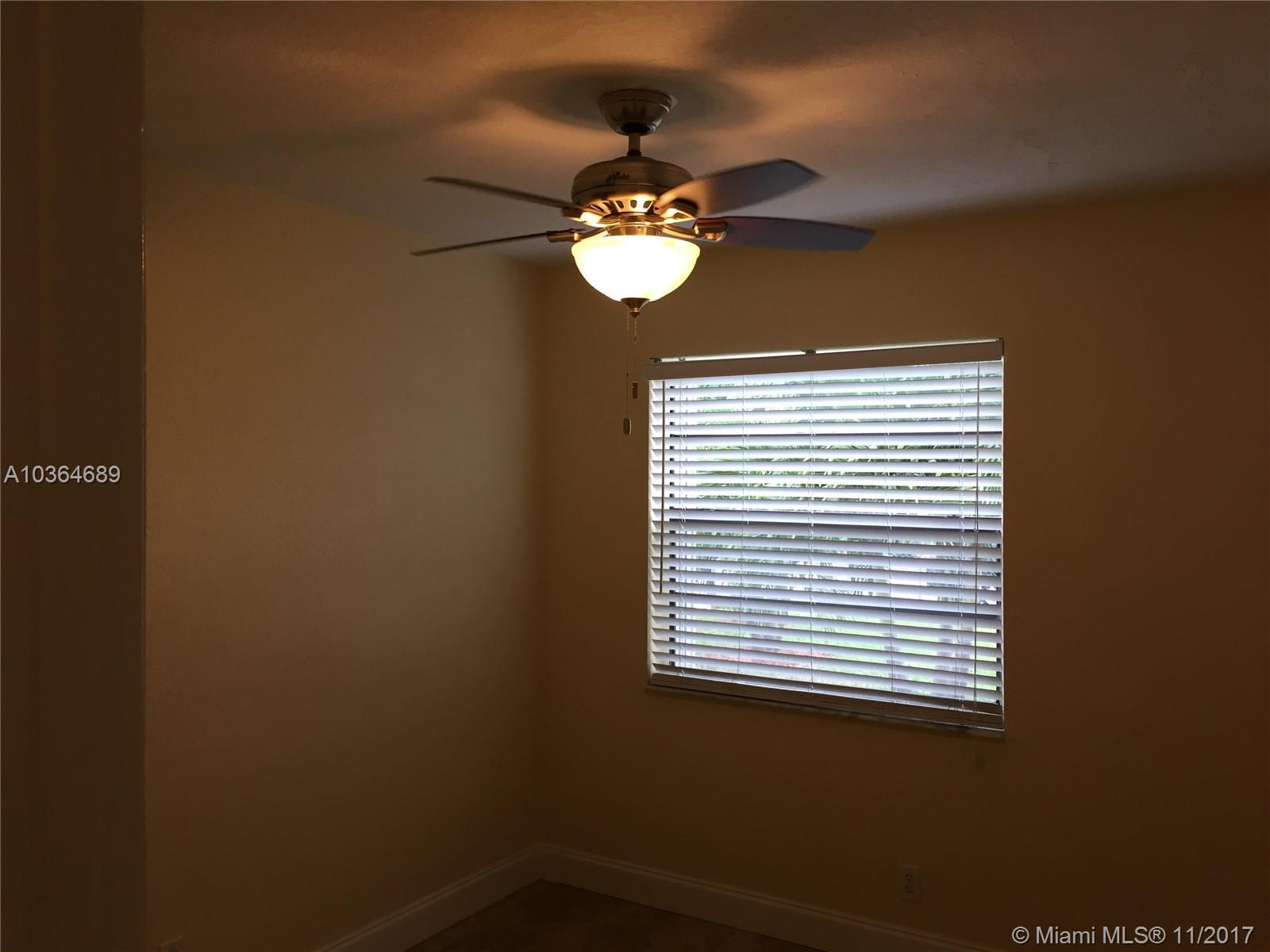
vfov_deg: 48.2
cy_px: 476
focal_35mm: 29
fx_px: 1064
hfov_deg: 61.7
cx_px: 635
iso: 32
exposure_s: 1/30
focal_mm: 4.15
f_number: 2.2
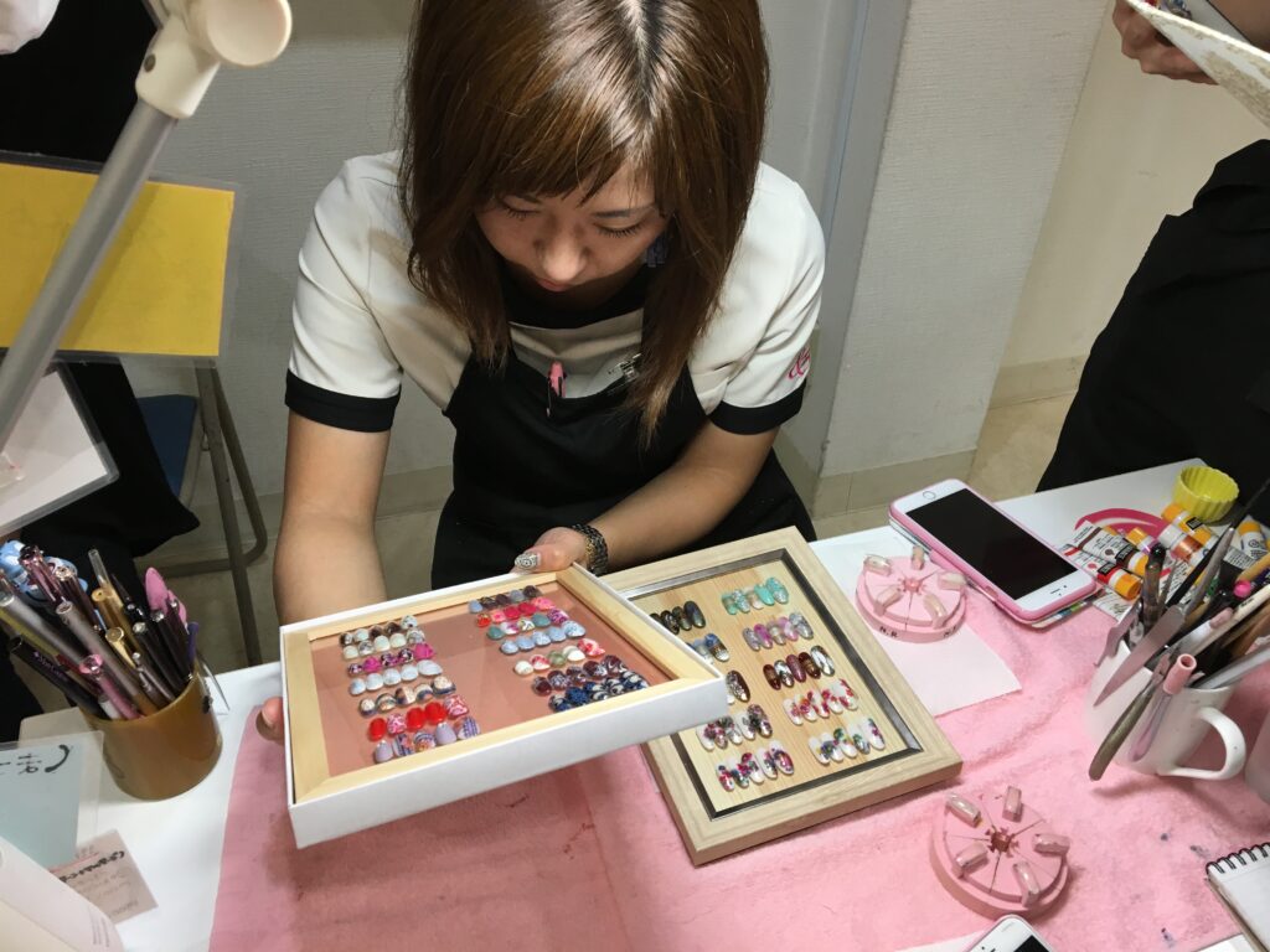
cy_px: 476
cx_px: 635
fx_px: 1064
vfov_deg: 48.2
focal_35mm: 29
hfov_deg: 61.7
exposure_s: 1/30
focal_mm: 4.15
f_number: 2.2
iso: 32
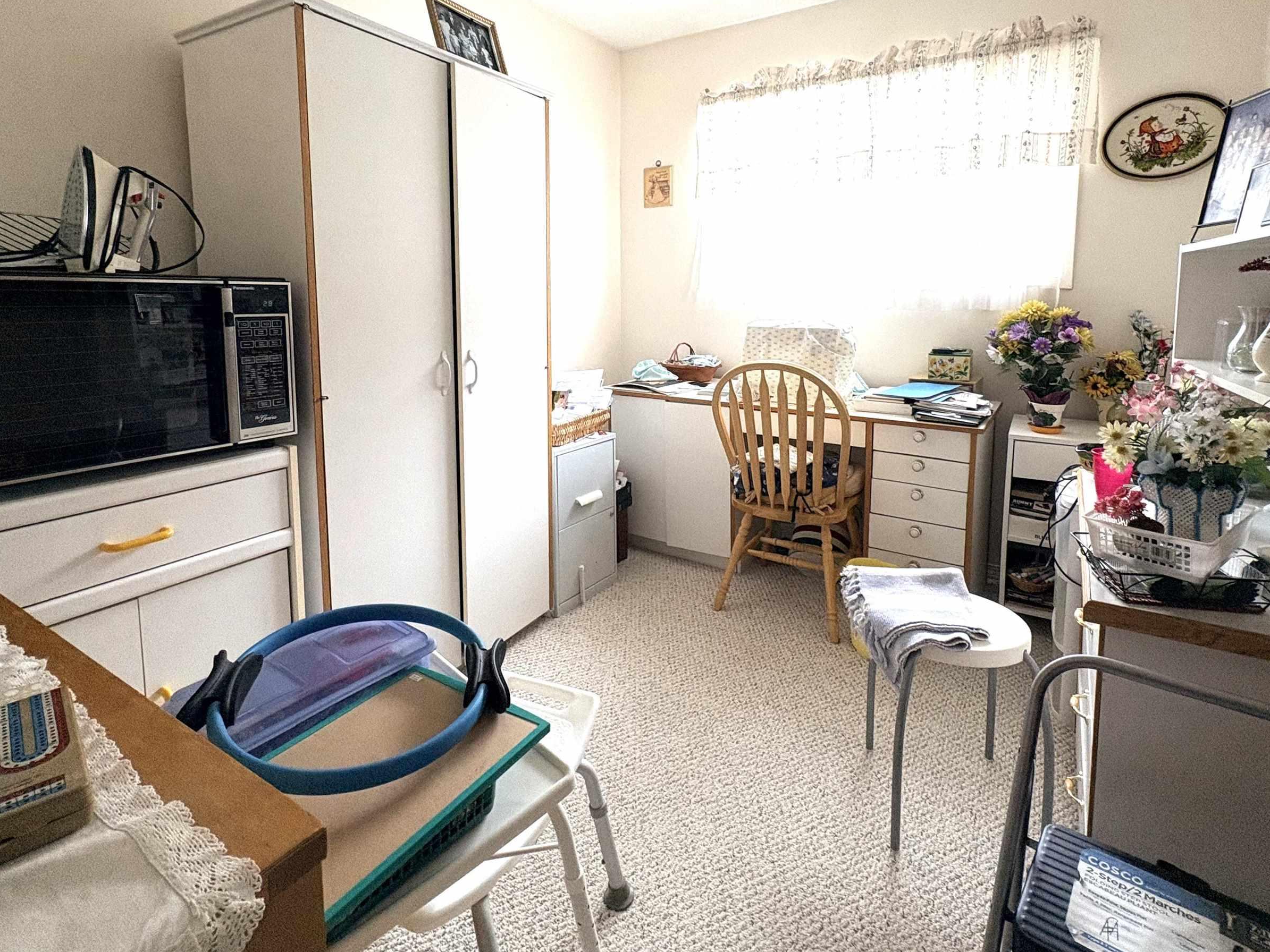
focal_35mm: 18
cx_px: 662
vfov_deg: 70.5
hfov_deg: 87.7
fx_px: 660
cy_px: 361
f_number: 2.2
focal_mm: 2.22
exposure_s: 1/120
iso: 200
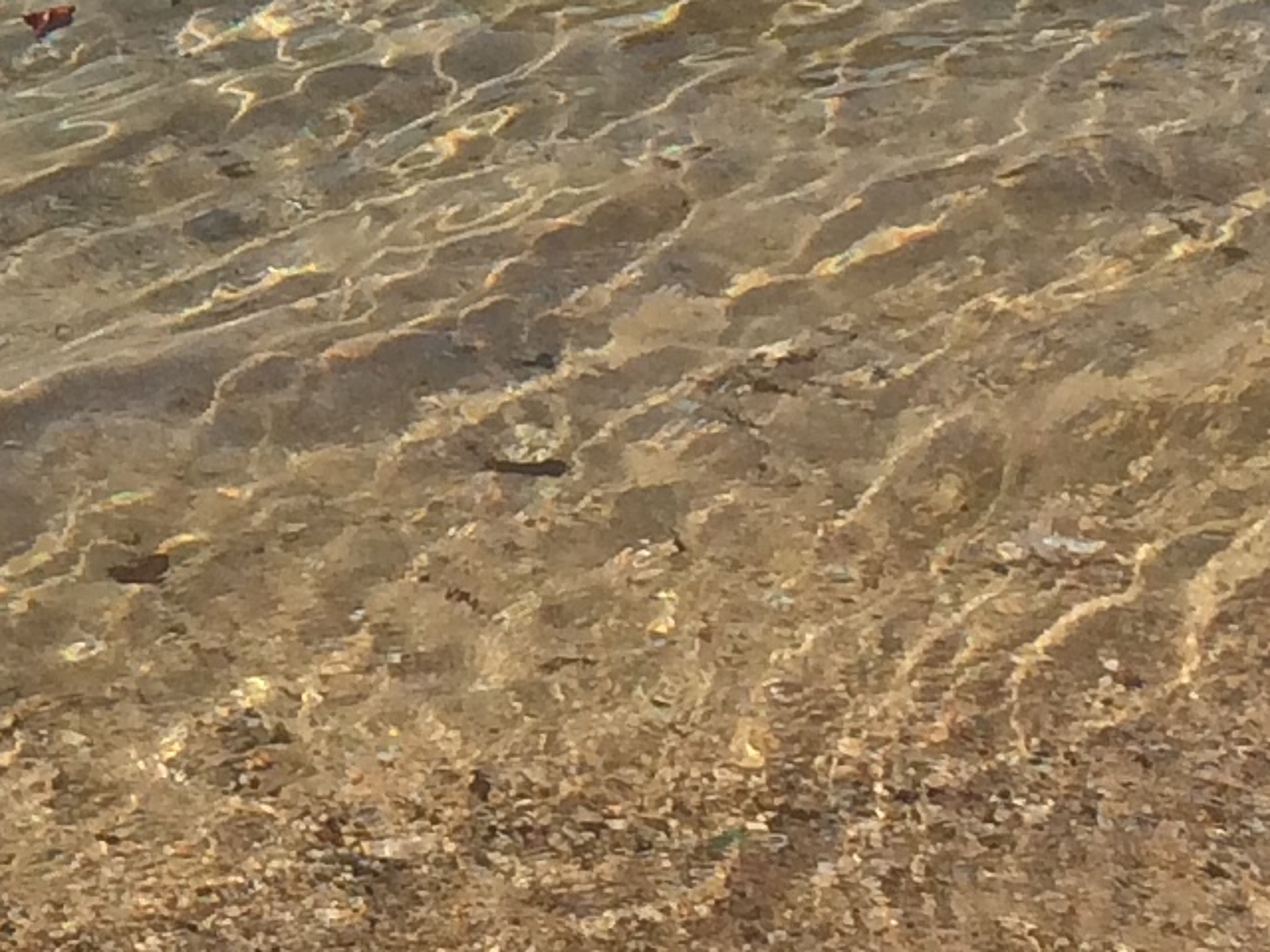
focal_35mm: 148
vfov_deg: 9.9
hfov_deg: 12.3
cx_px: -923
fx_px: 5430
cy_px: -244
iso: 32
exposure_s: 1/3731
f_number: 2.2
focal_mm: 4.15
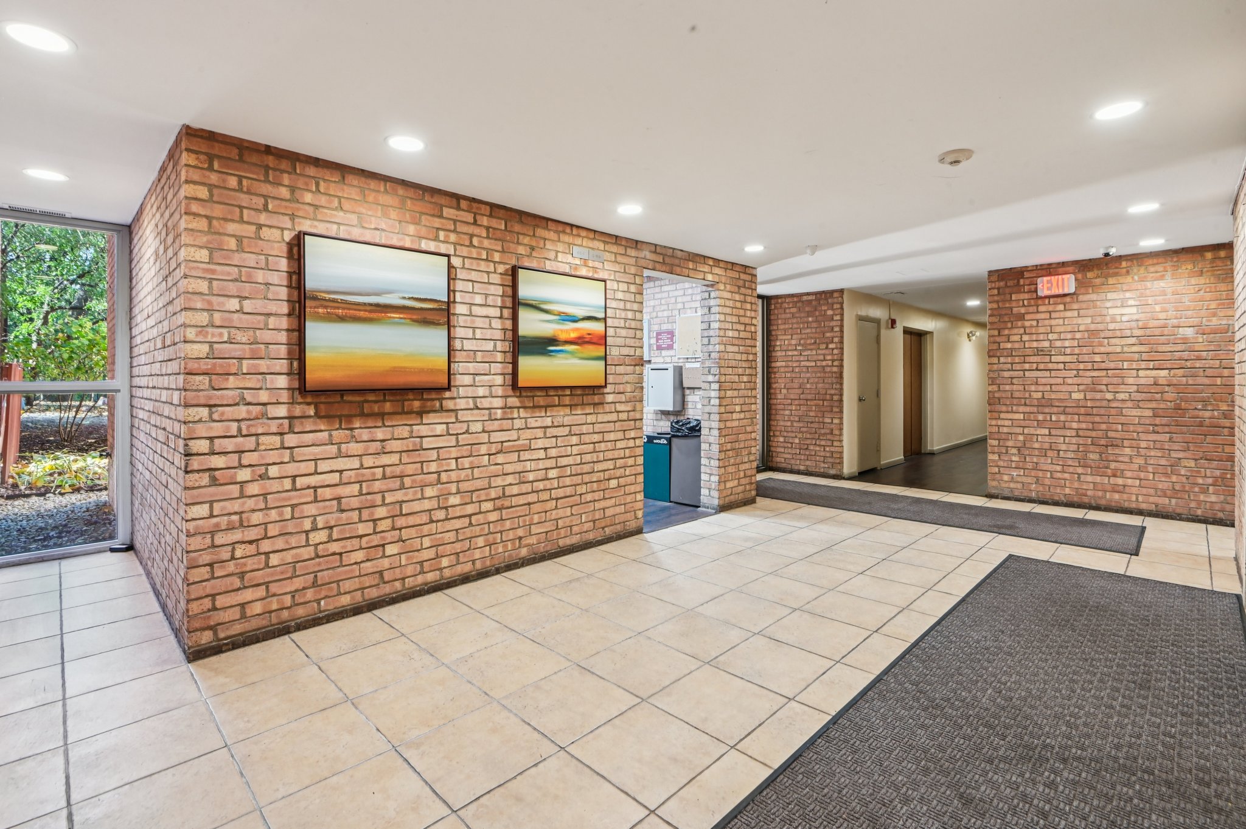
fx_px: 553
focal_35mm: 16
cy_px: 414
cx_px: 623
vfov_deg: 73.7
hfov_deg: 96.8
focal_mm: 16
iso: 400
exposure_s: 1/1.25
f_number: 13
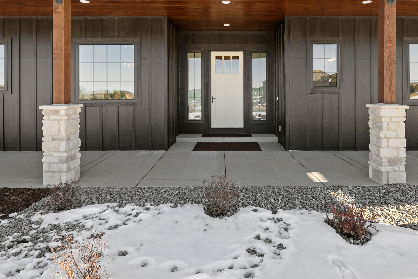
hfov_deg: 76.0
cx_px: 224
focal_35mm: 23
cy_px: 95
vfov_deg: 54.2
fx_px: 267
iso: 500
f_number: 9
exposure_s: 1/100
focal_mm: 17
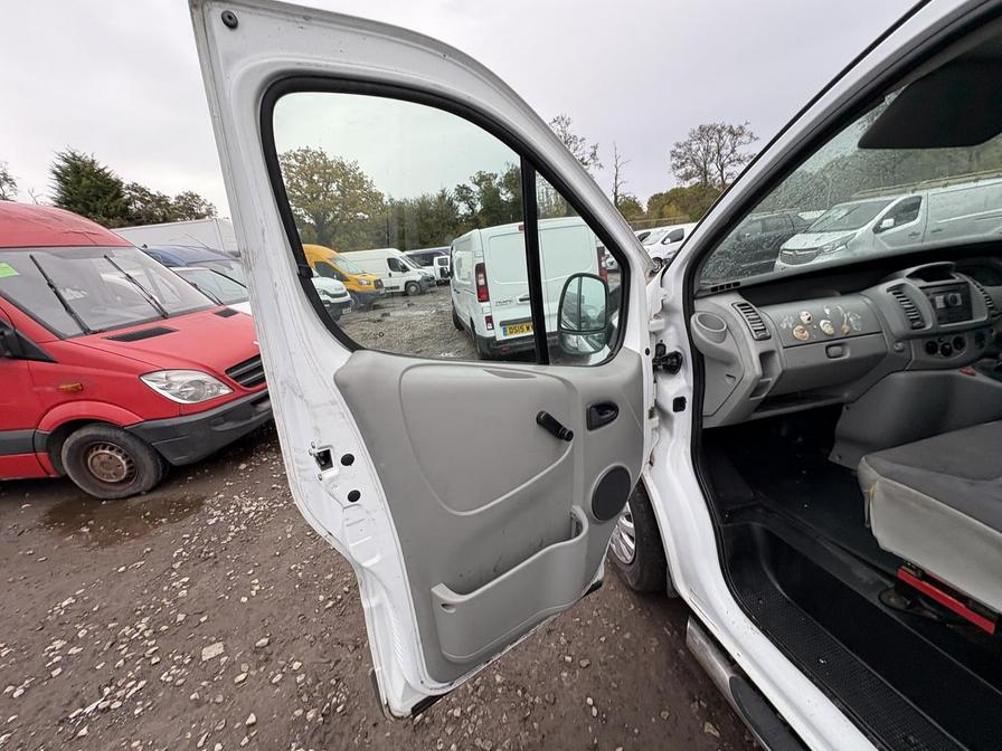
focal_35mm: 14
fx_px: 405
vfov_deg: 85.7
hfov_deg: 102.1
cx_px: 501
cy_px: 376
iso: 64
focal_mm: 2.22
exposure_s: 1/99
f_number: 2.2
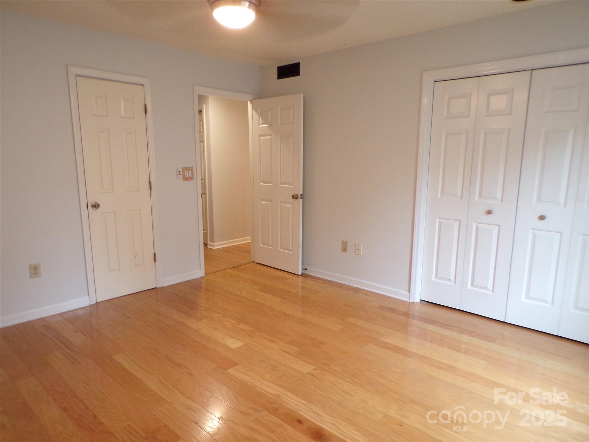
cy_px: 221
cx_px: 294
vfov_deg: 56.8
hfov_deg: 71.6
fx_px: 408
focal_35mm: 24
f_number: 3
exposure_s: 1/17
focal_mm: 4.3
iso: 206
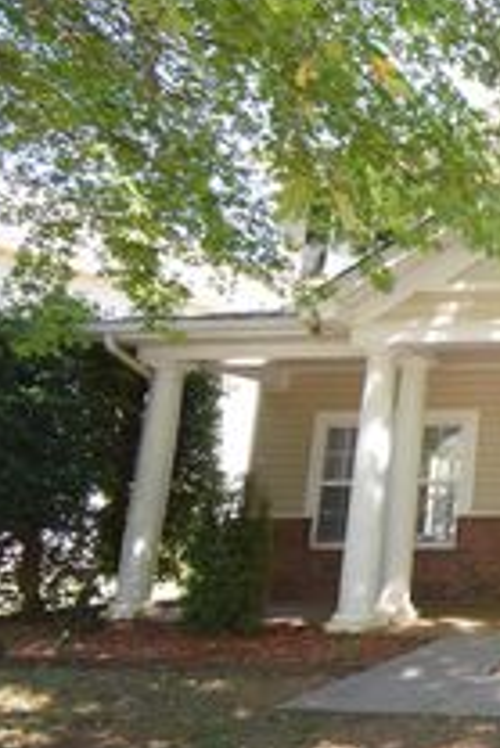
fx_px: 749
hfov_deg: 25.1
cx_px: 799
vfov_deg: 53.1
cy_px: 354
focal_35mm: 36
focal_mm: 10
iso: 720
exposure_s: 1/250
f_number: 4.5
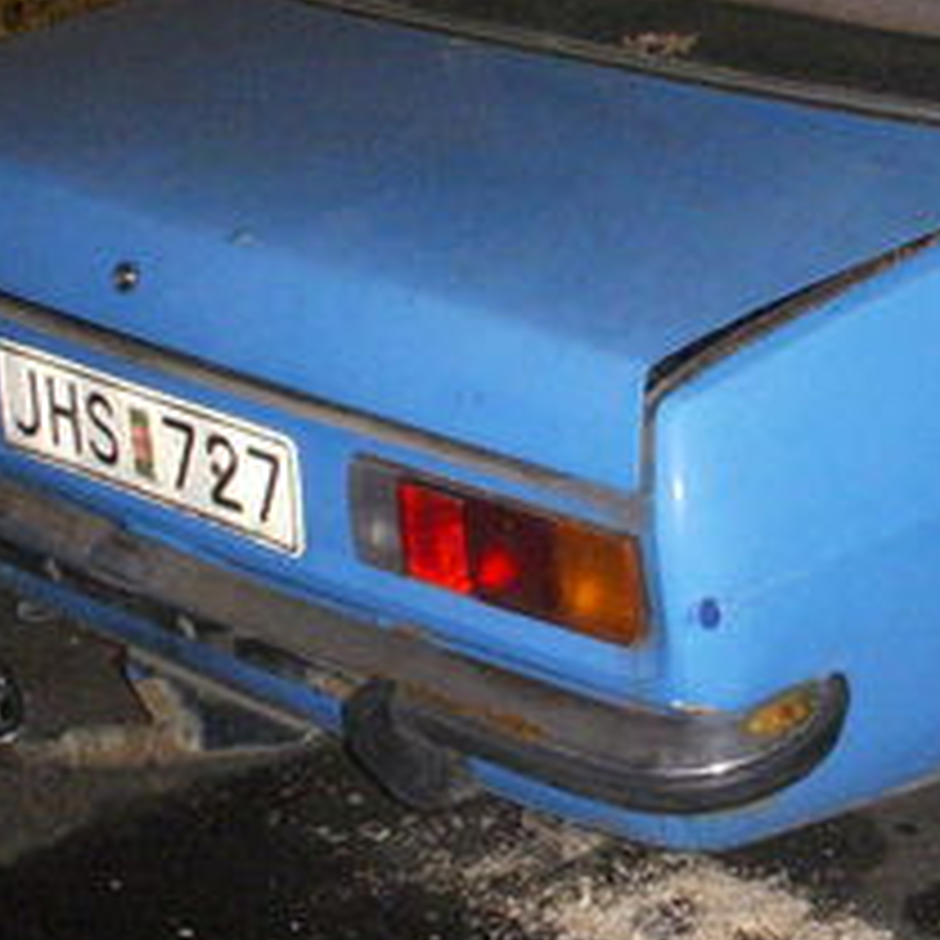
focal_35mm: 103
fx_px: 3164
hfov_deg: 16.4
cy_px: 355
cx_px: 1025
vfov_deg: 16.9
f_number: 3.3
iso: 640
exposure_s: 1/200
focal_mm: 6.3
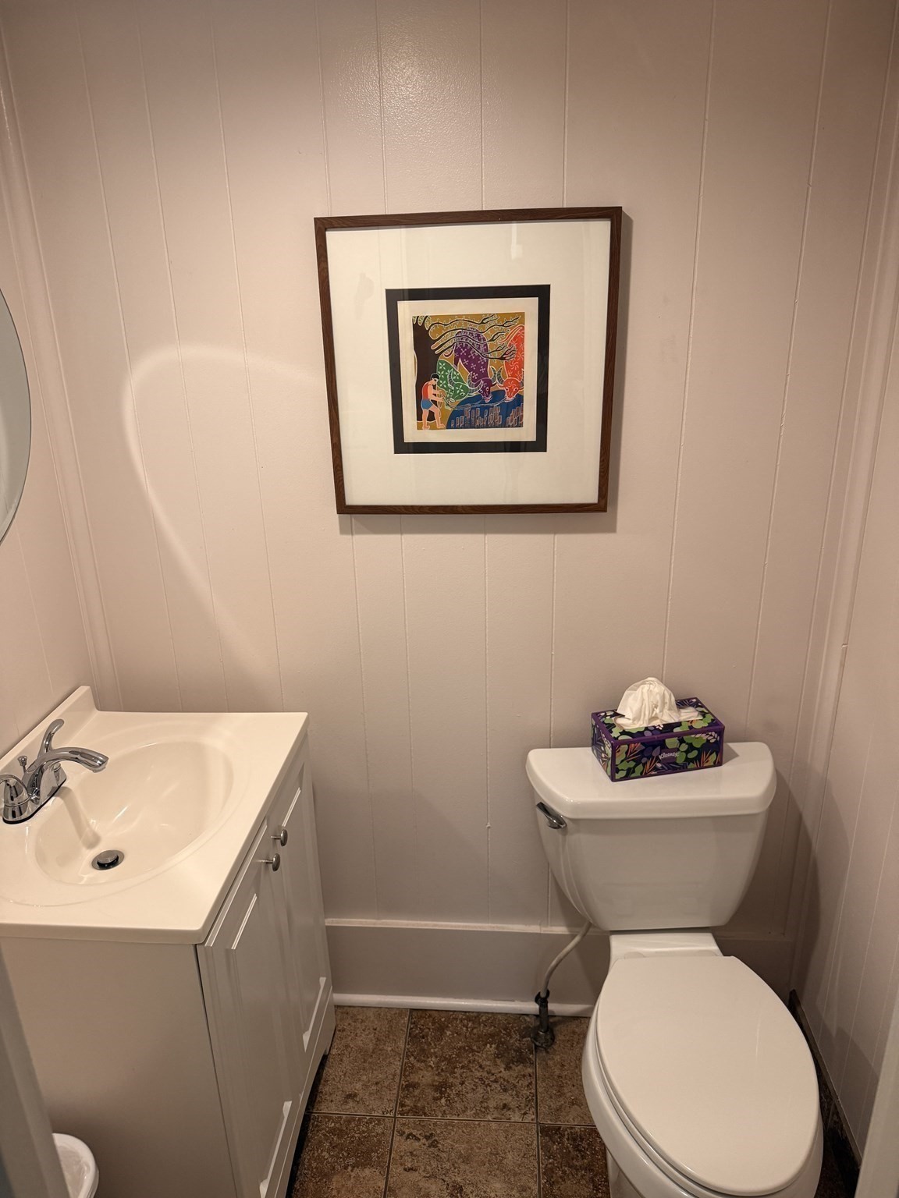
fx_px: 831
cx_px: 450
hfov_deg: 56.8
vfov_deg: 71.6
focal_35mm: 24
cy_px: 599
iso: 200
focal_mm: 6.76
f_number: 1.78
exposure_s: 1/120
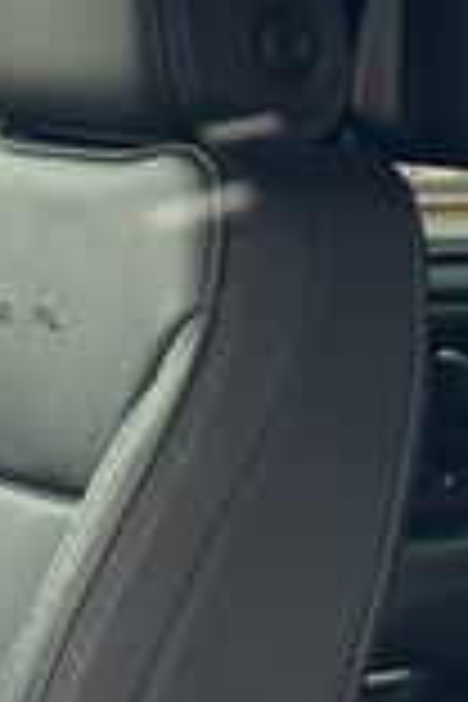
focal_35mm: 205
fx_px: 3997
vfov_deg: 10.0
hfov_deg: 6.6
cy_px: 500
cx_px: 842
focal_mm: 6.76
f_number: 1.78
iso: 125
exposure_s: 1/60
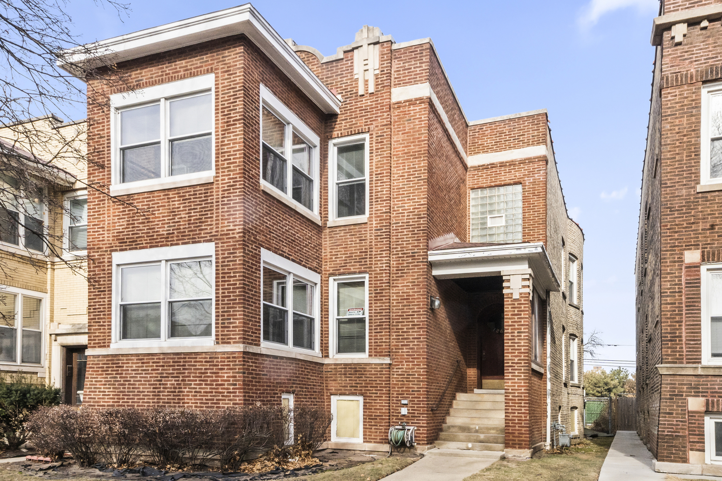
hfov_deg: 67.4
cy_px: 240
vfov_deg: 47.9
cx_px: 361
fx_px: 541
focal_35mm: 27
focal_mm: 18
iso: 1600
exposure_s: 1/250
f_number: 20
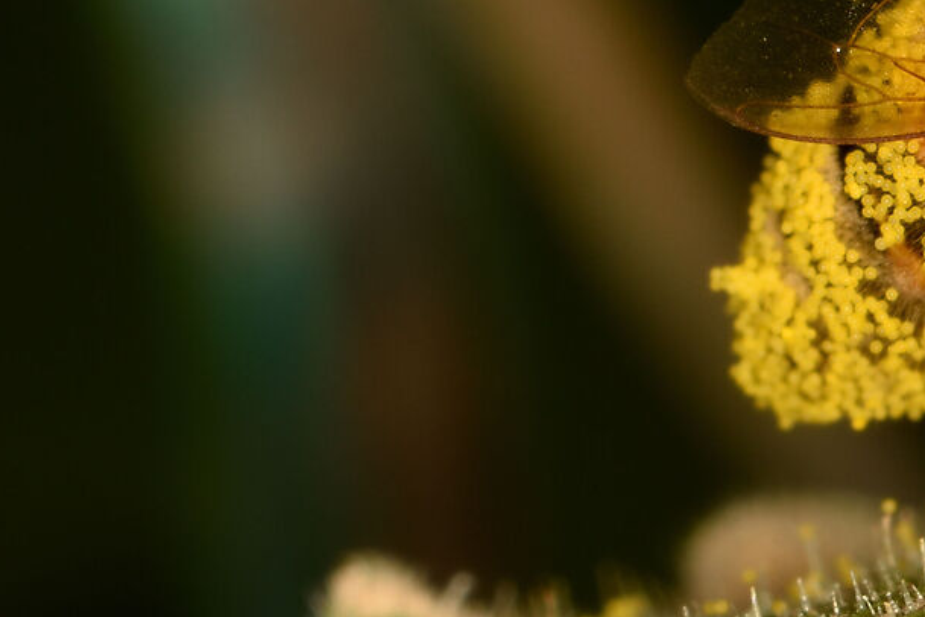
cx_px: 1476
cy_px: 96
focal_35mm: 886
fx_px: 22763
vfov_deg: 1.6
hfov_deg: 2.3
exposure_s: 1/320
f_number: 29
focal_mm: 150
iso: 100
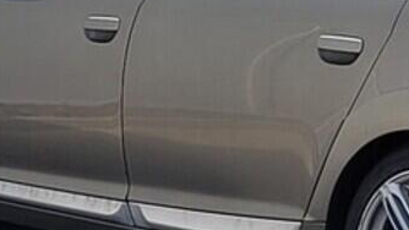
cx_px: 437
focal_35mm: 122
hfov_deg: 17.1
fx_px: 1323
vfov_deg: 9.9
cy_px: 81
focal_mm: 5.4
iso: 40
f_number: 1.8
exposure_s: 1/1517
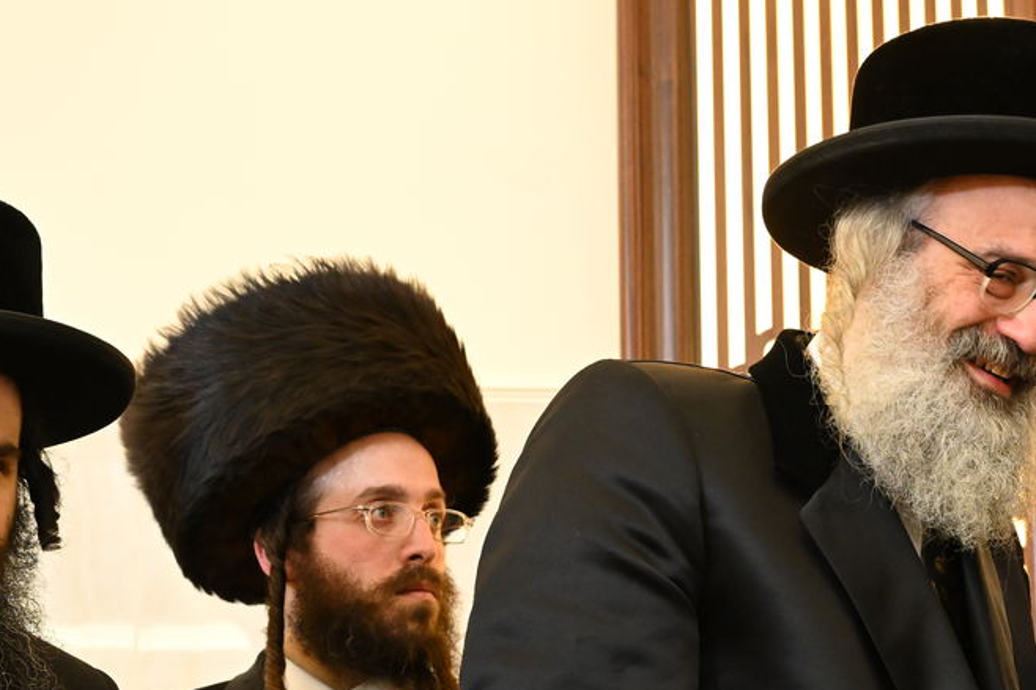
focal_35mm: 83
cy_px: 617
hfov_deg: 23.5
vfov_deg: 16.2
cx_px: 1030
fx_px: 2387
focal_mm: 39
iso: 4000
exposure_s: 1/200
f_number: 5.6
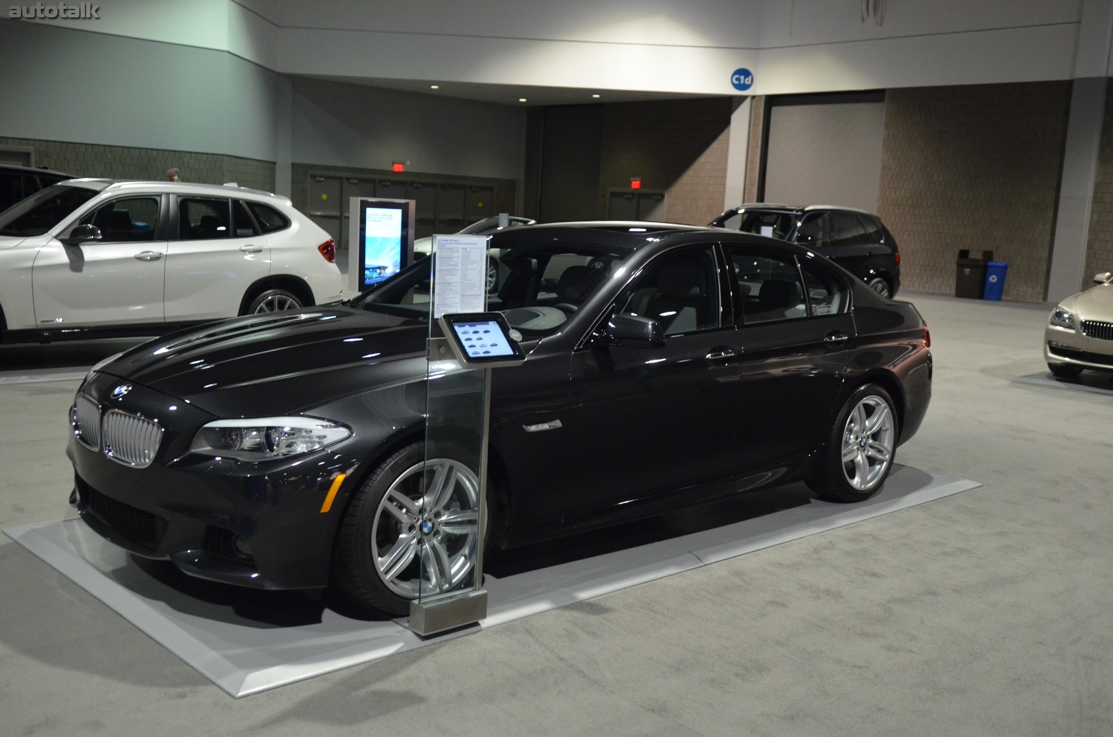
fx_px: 1111
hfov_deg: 53.2
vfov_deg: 36.7
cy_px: 368
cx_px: 556
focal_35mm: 36
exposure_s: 1/40
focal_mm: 24
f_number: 2.8
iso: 1600
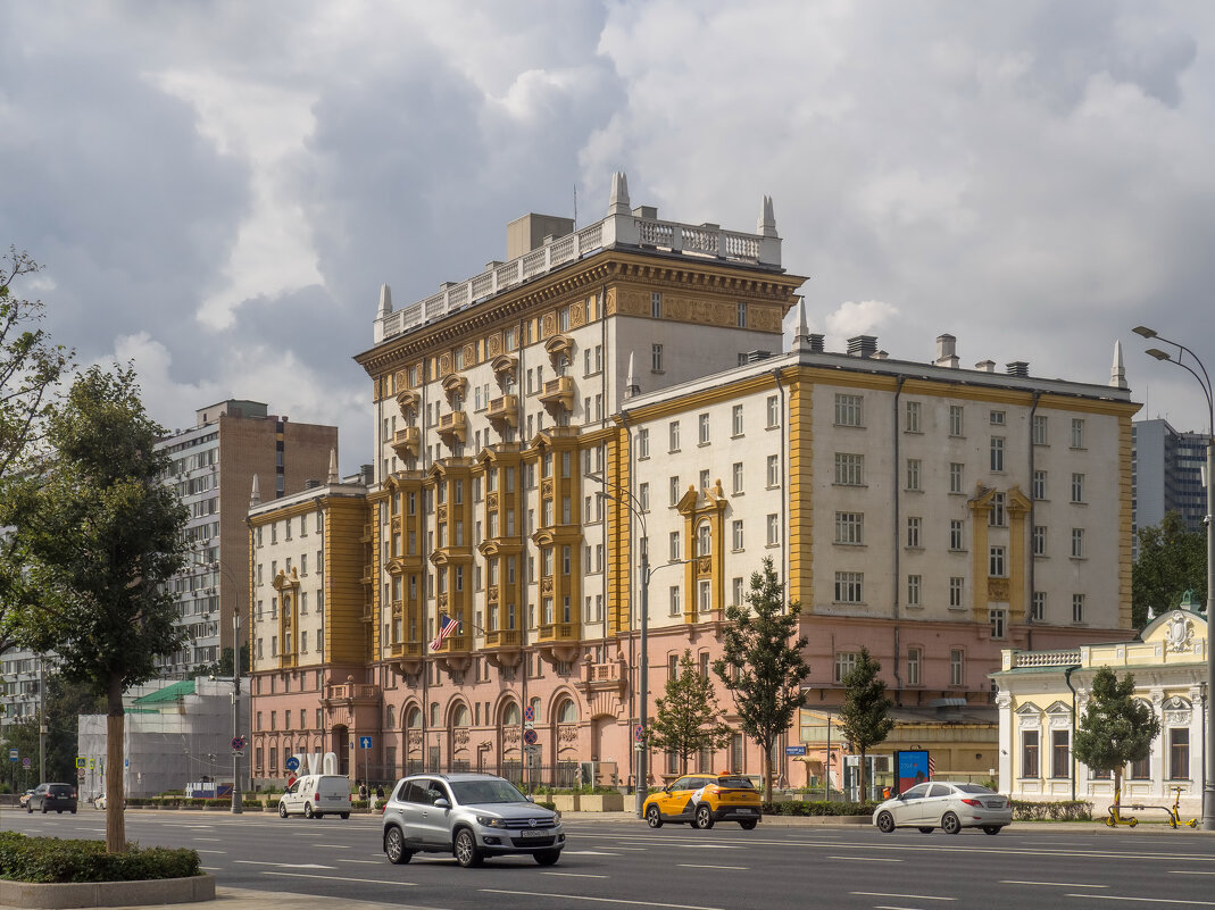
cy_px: 455
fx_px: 1965
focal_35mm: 56
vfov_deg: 26.1
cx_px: 608
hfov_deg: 34.4
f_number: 8
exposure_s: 1/800
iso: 200
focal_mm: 28
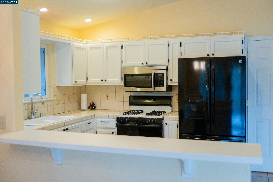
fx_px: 288
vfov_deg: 35.0
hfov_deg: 50.7
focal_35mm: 38
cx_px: 136
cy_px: 91
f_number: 2.8
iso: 2500
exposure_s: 1/250
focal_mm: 38
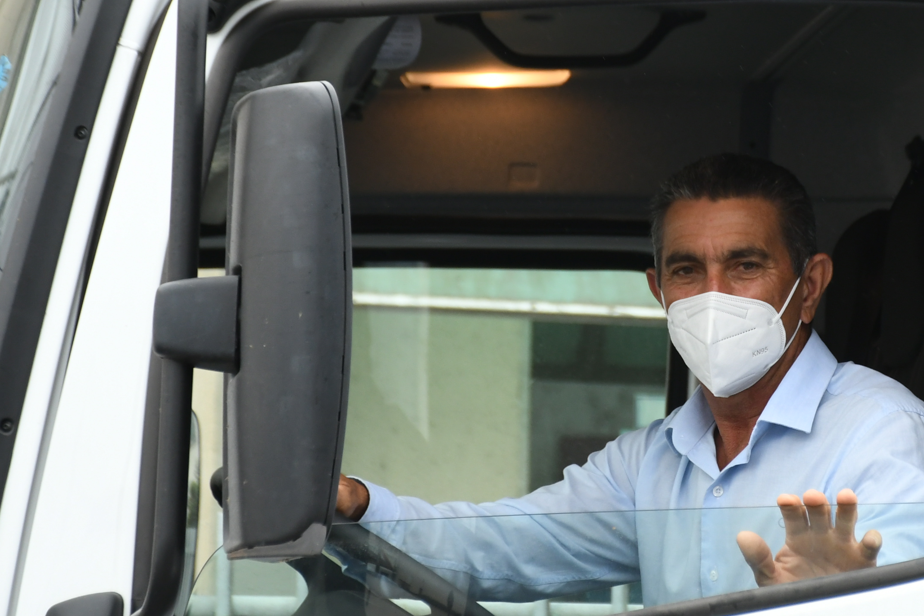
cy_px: 239
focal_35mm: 263
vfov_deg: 5.2
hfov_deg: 7.8
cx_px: 704
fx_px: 6749
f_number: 6.3
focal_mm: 90
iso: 640
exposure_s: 1/250
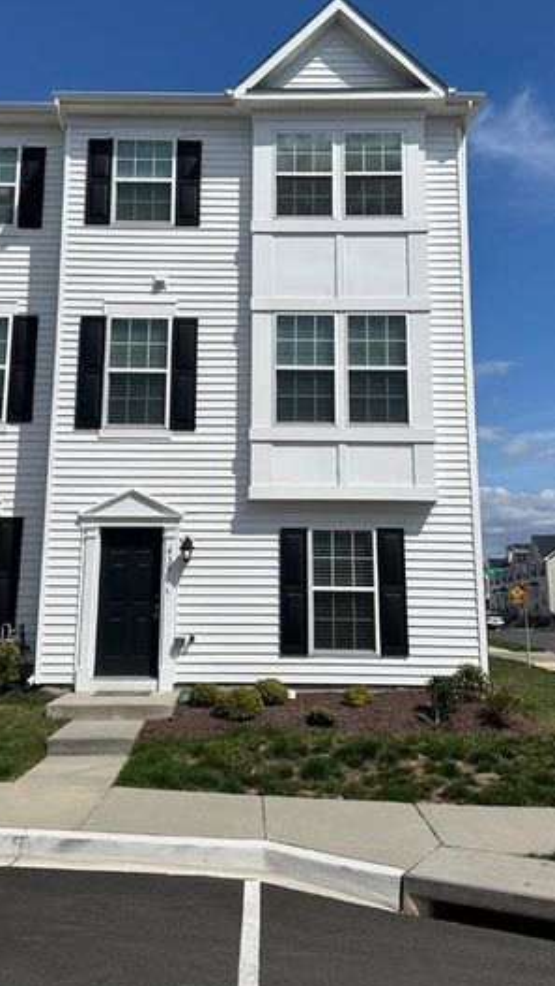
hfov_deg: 35.6
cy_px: 410
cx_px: 258
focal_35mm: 33
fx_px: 863
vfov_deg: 59.1
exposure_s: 1/12048
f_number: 1.78
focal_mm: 6.86
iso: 80
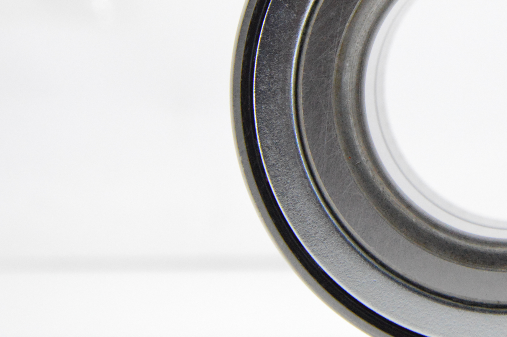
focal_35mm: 238
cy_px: 71
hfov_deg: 8.6
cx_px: 505
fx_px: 3349
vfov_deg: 5.8
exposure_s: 1/100
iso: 3200
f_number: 7.1
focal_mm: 75
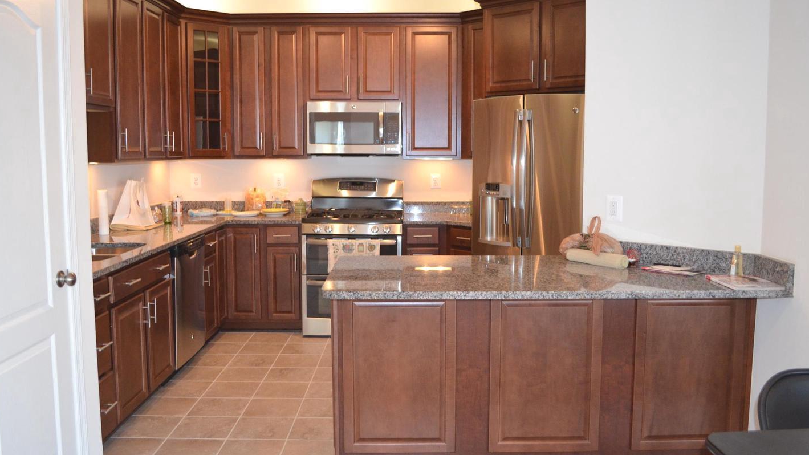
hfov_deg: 56.6
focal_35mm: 35
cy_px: 226
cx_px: 404
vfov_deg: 33.7
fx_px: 751
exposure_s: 1/60
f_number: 3.8
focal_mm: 22
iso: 1600
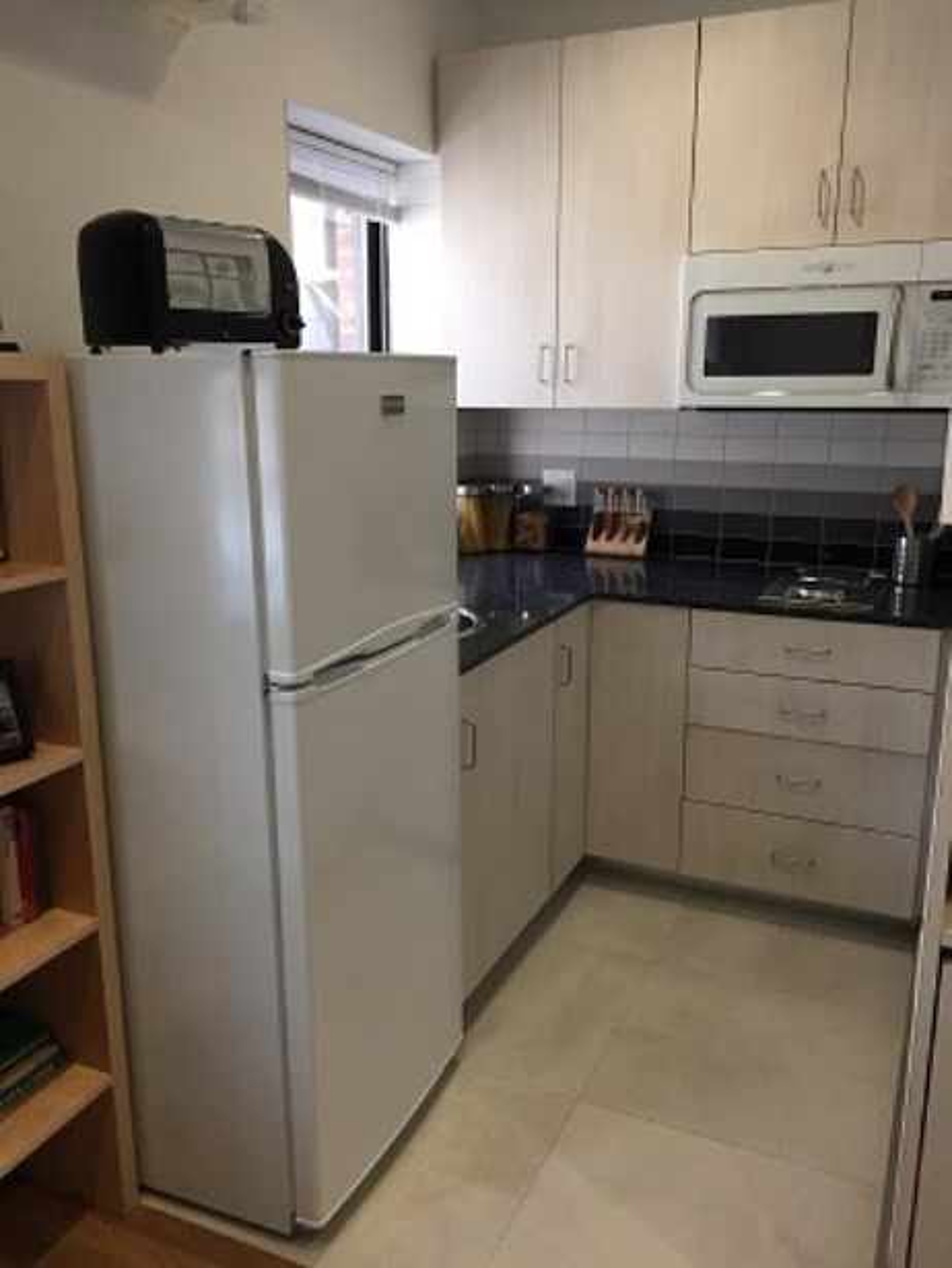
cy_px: 634
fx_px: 1062
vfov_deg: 61.6
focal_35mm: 29
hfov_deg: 48.3
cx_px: 476
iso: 40
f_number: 2.2
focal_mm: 4.15
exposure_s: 1/30
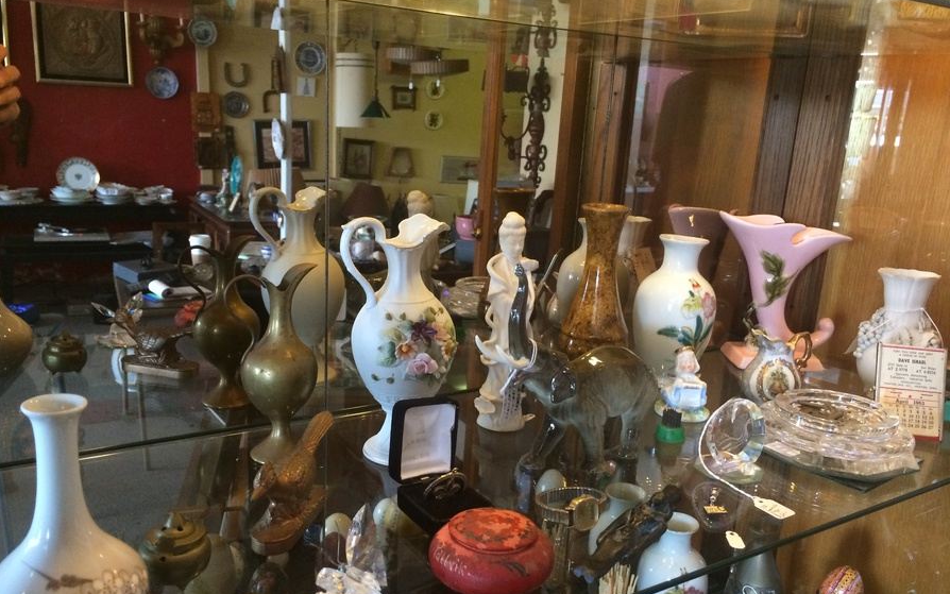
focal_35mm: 32
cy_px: 336
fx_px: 829
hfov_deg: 59.6
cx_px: 476
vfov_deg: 39.4
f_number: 2.2
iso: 250
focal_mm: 4.12
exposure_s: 1/30
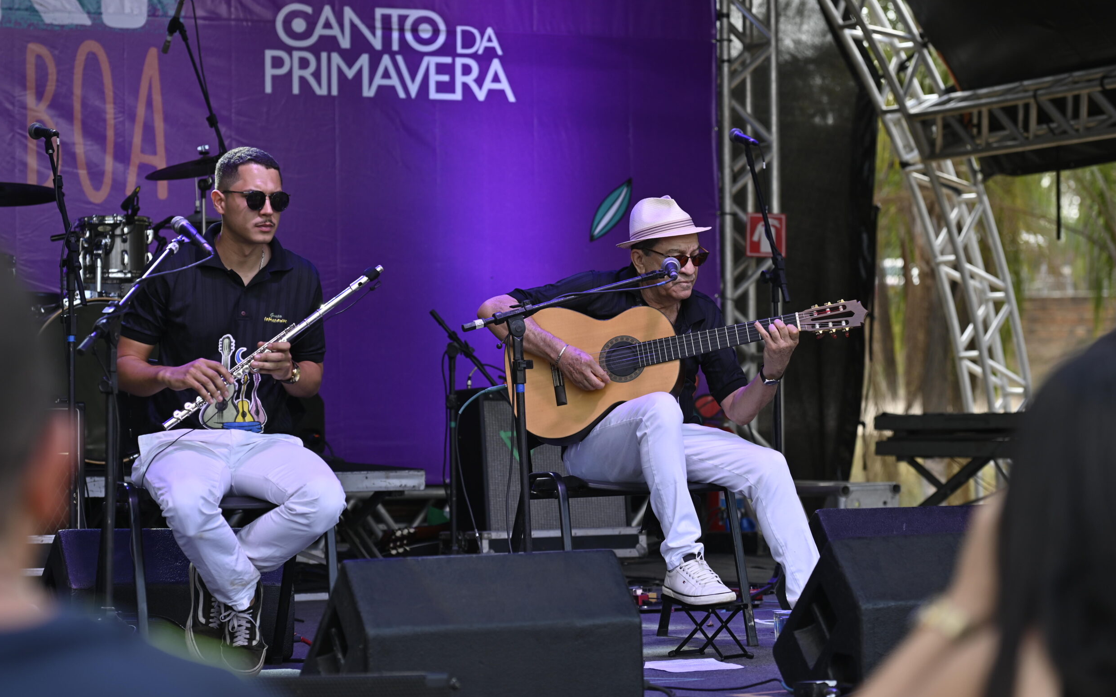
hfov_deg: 19.5
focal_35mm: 107
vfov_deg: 12.2
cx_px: 550
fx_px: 3254
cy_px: 338
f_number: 5
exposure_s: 1/250
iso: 125
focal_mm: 102
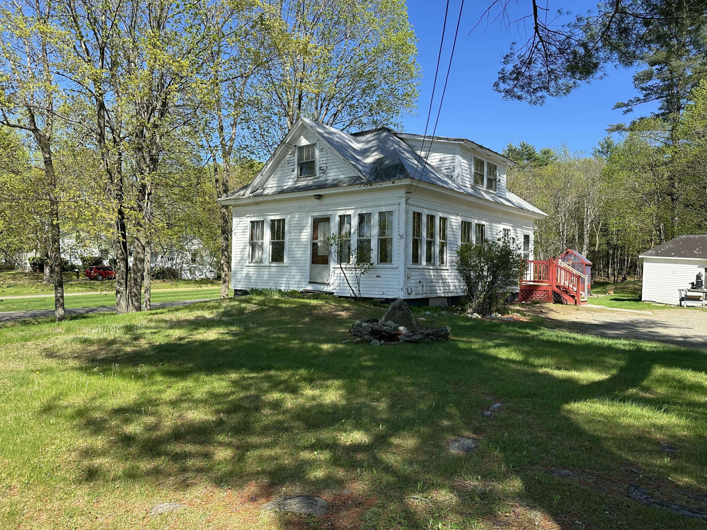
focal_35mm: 24
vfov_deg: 56.8
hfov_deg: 71.6
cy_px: 265
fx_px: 490
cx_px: 354
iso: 80
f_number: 1.78
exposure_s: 1/2070
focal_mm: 6.86
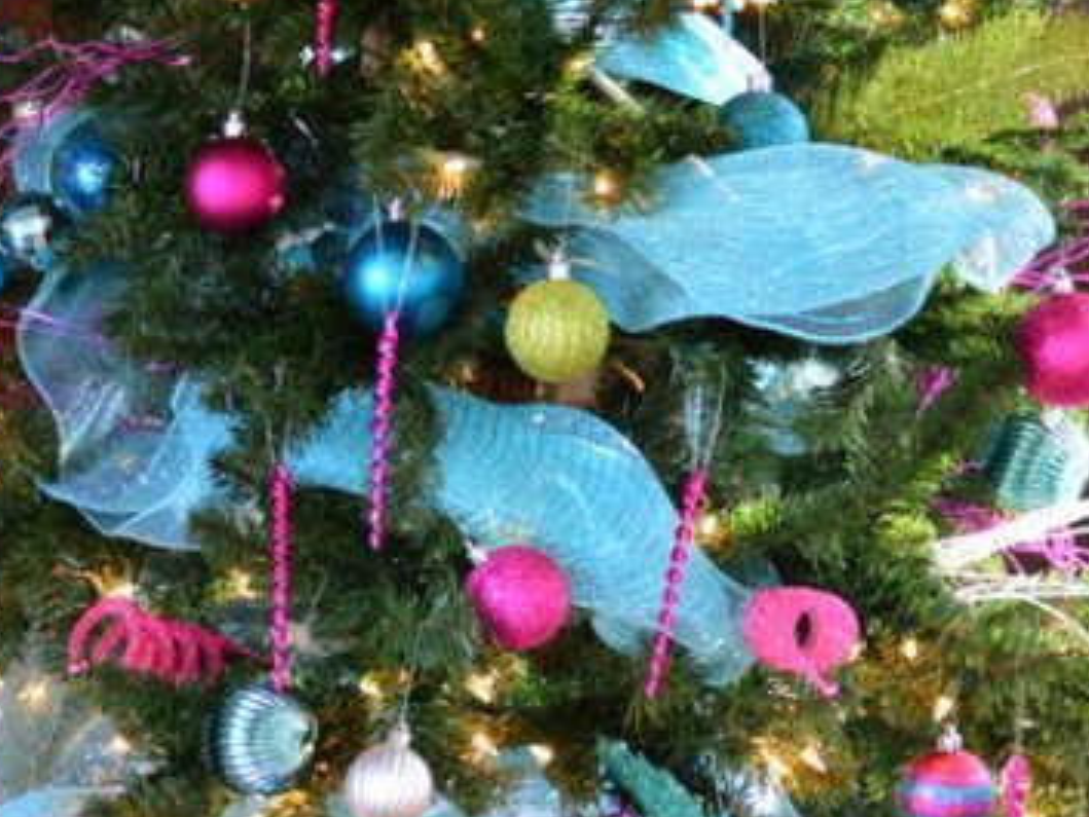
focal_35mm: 147
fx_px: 4626
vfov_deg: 10.0
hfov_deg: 13.4
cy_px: 792
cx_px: 520
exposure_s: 1/100
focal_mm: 60
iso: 2500
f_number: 4
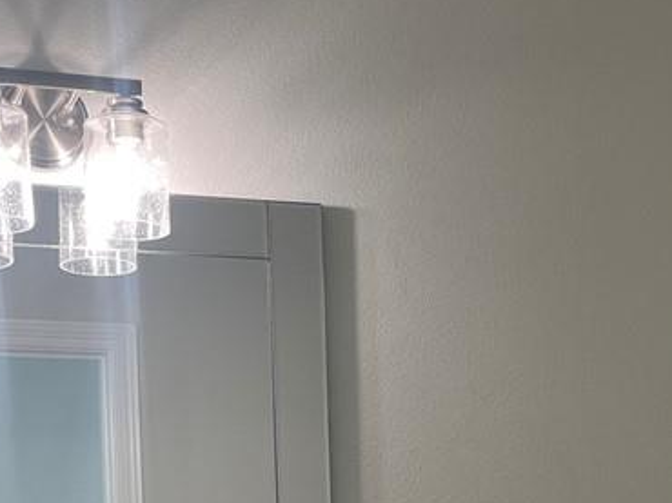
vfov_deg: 19.5
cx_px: 378
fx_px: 1397
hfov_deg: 27.0
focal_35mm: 72
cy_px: 568
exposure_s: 1/120
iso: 64
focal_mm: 5.1
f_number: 1.6
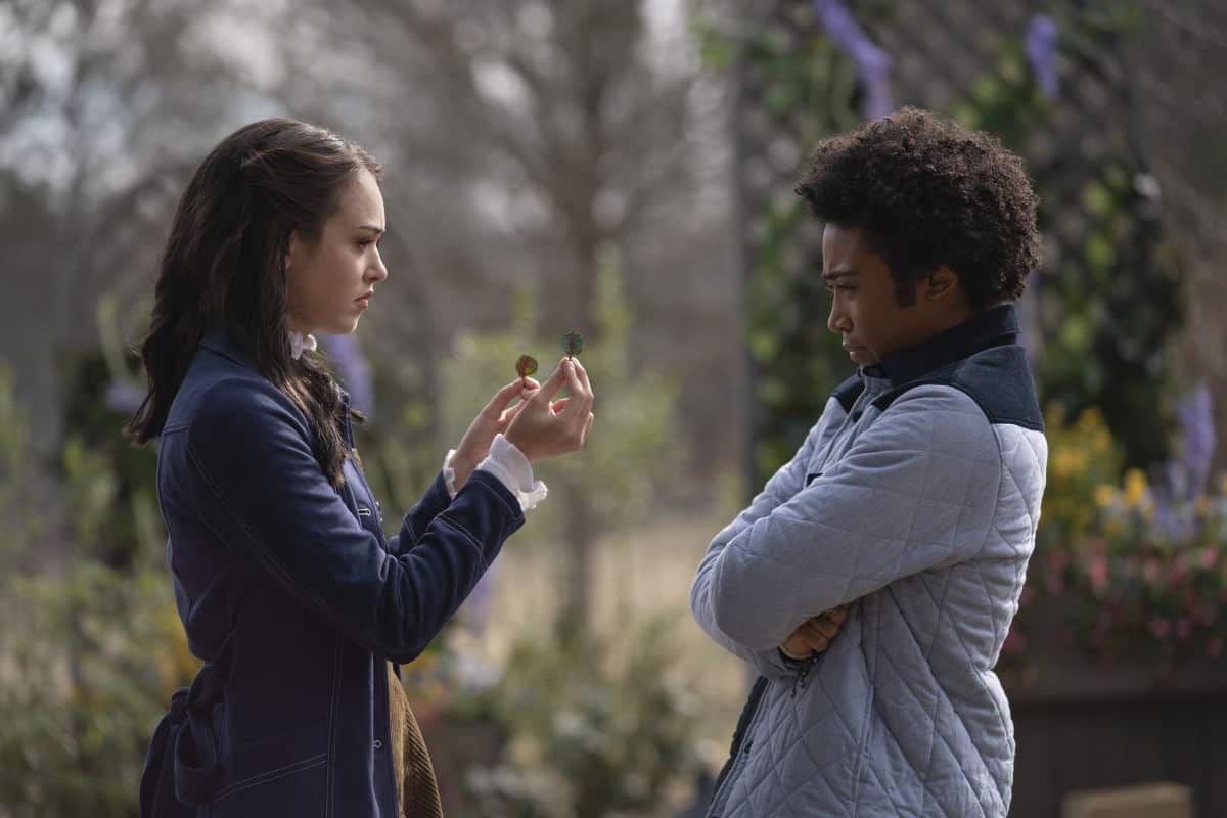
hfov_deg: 16.3
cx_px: 614
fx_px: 4294
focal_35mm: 126
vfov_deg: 10.9
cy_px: 409
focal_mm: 126
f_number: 3.2
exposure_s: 1/800
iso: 100
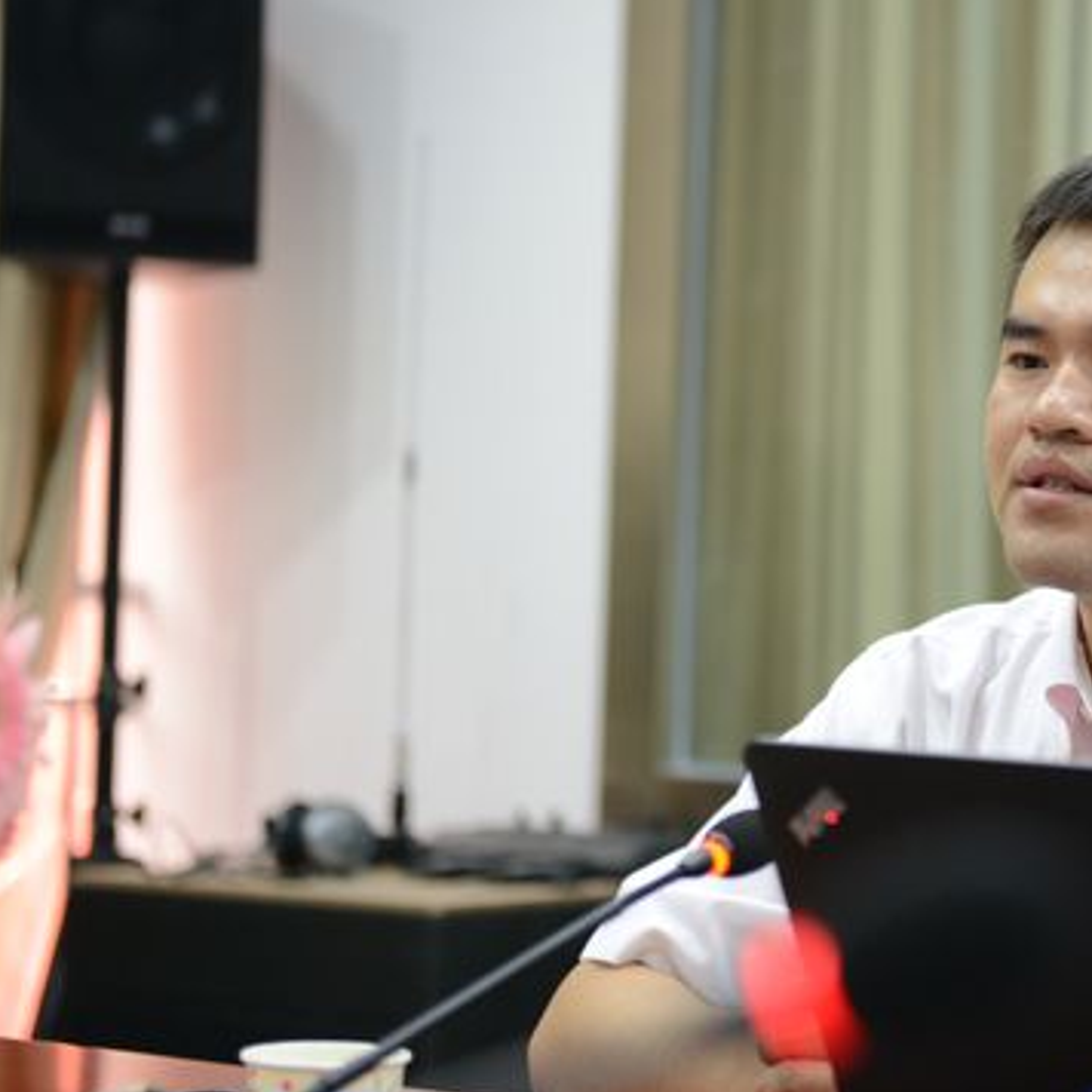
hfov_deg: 14.8
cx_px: 945
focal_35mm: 117
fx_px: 4176
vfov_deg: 14.9
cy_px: 446
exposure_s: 1/50
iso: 1400
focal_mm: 70
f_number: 2.8
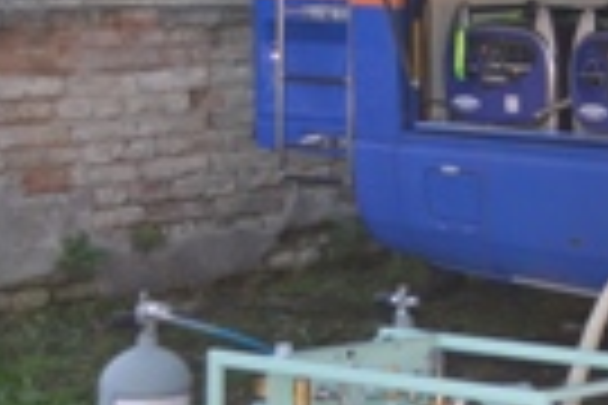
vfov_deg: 10.6
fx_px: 2162
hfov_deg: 13.9
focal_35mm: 128
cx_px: 1166
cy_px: 11
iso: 100
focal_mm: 18
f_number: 4
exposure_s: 1/160
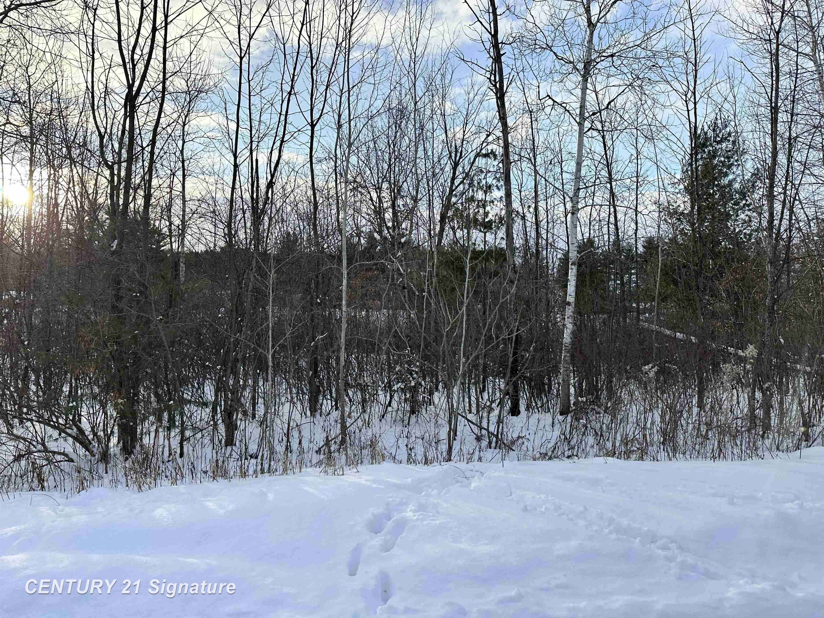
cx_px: 412
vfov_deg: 56.8
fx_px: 571
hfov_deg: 71.6
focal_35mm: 24
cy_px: 309
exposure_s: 1/2203
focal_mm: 6.86
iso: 80
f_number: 1.78
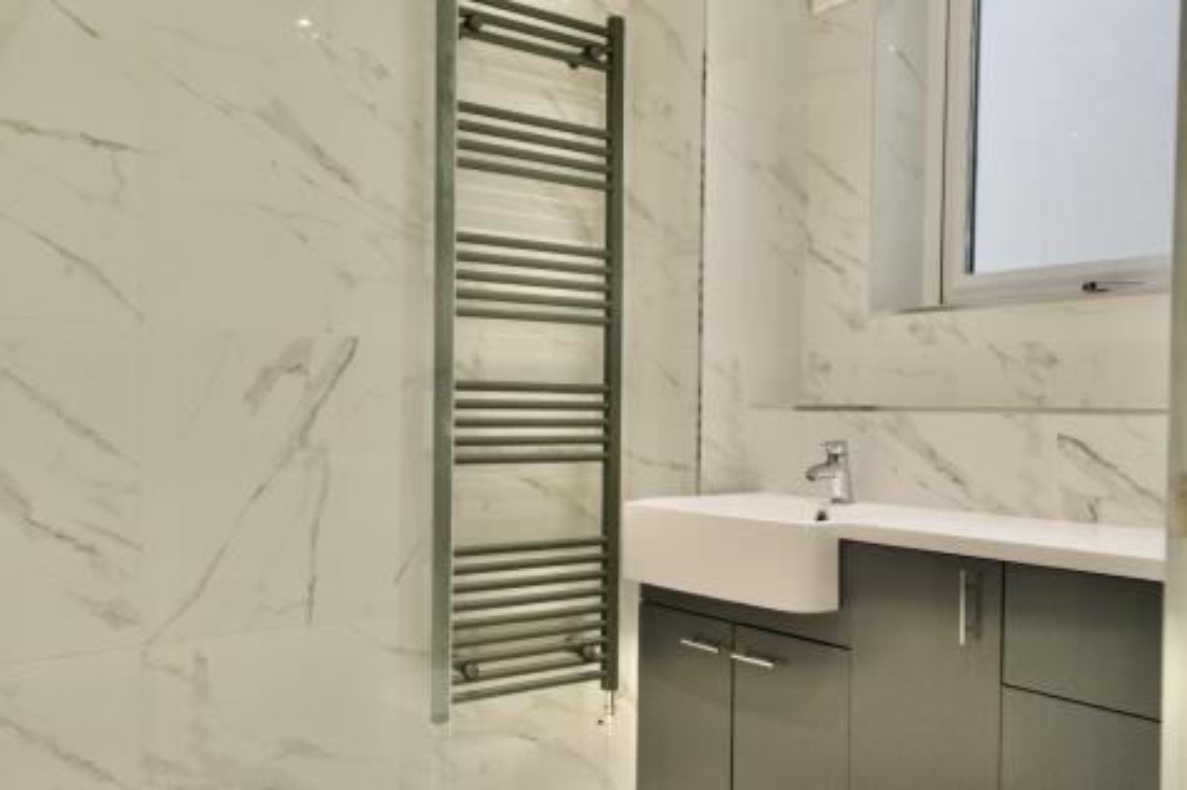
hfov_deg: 60.3
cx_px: 594
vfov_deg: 42.3
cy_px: 395
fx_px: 1022
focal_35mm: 31
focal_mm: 31
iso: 4000
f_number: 8
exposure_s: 1/200
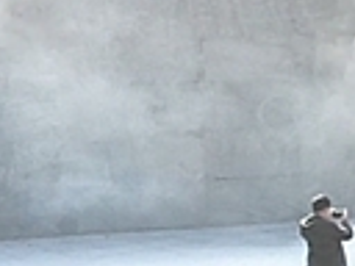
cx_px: 571
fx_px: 6040
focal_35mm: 589
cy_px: 349
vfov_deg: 2.5
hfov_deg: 3.4
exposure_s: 1/676
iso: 50
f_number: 1.8
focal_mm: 3.95
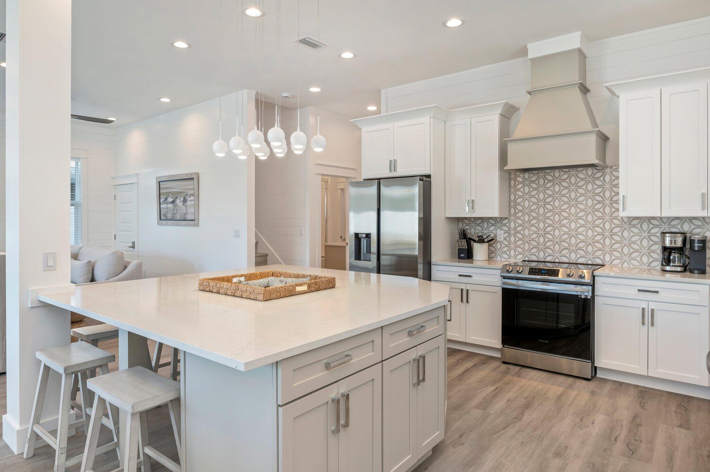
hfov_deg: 81.2
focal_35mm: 21
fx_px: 414
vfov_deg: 59.4
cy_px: 236
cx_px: 355
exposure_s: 1/40
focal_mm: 21
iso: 250
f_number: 9
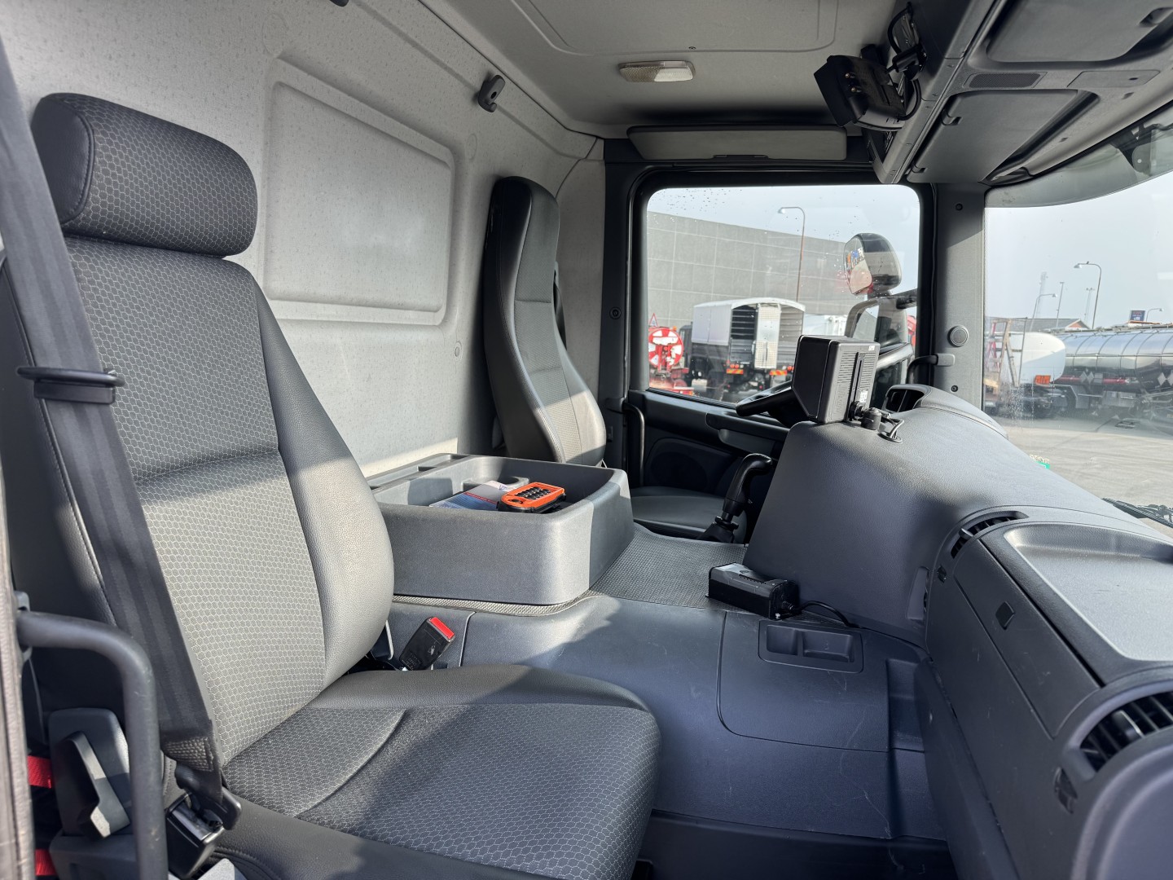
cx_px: 586
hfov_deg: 71.6
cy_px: 440
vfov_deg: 56.8
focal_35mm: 24
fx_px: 813
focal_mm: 6.76
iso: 80
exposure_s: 1/577
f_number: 1.78
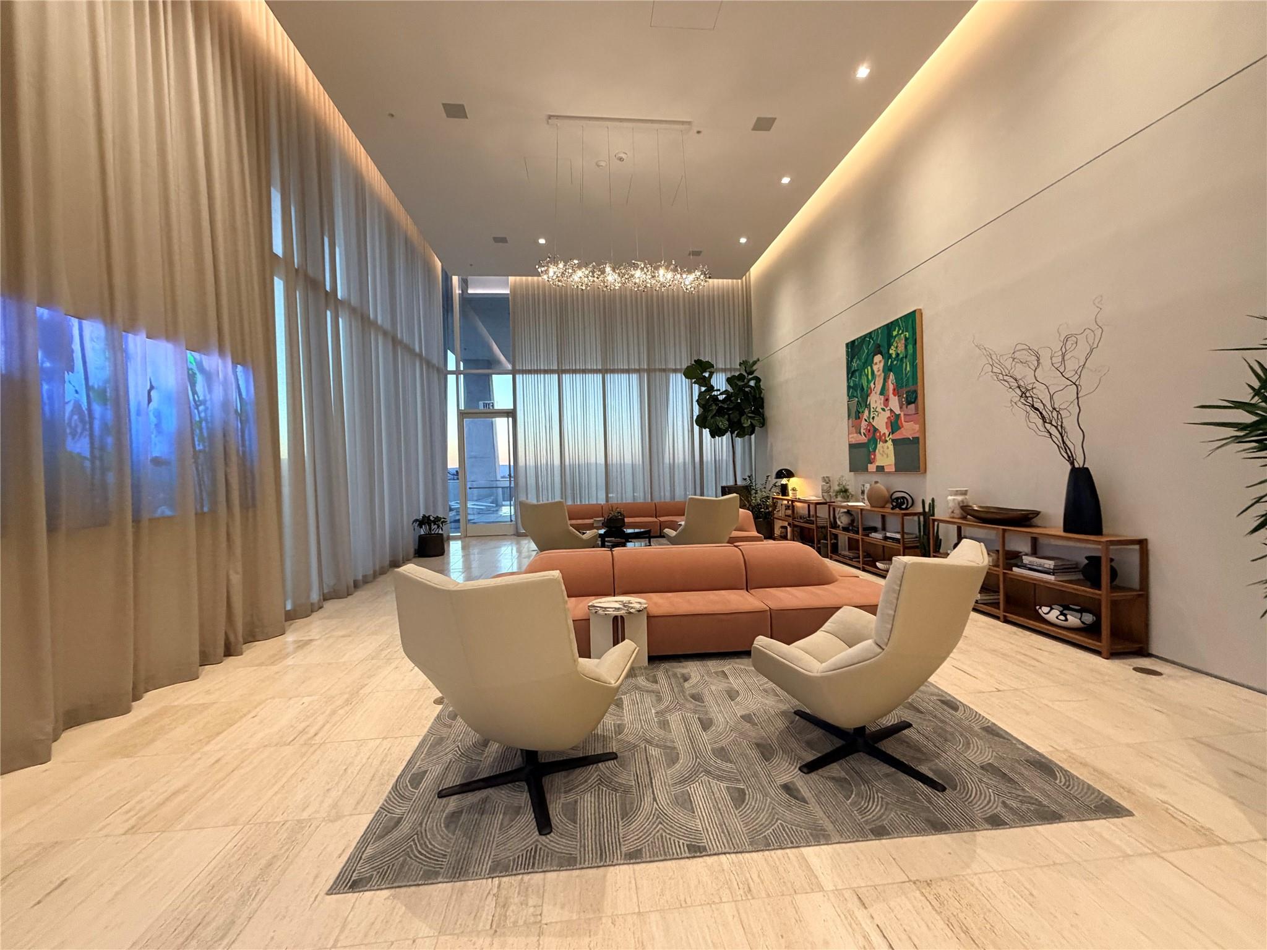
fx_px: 512
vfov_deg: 85.7
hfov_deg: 102.1
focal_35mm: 14
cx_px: 634
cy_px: 475
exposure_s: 1/60
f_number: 2.2
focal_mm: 2.22
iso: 400
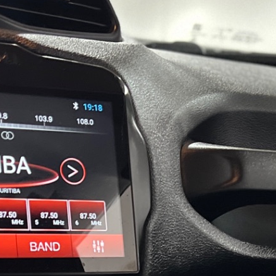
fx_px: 911
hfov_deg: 17.0
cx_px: 236
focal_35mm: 101
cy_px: 346
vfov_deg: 16.4
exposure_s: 1/30
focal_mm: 5.7
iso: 640
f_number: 1.5
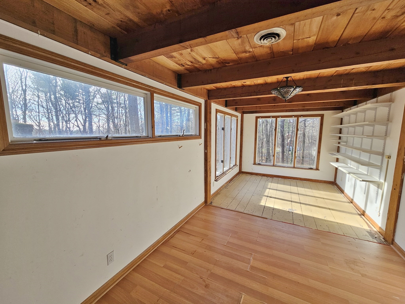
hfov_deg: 106.2
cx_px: 202
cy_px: 152
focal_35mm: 13
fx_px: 152
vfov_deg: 89.9
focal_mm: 2.2
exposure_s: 1/210
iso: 80
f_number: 2.2
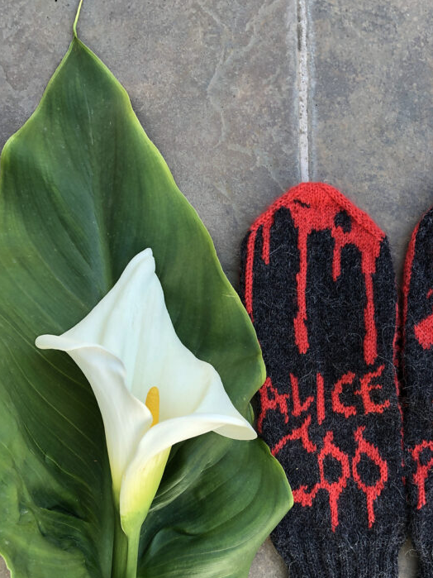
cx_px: 286
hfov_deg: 34.8
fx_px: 684
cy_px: 402
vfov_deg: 44.8
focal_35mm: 41
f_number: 1.8
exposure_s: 1/144
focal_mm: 4
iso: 20
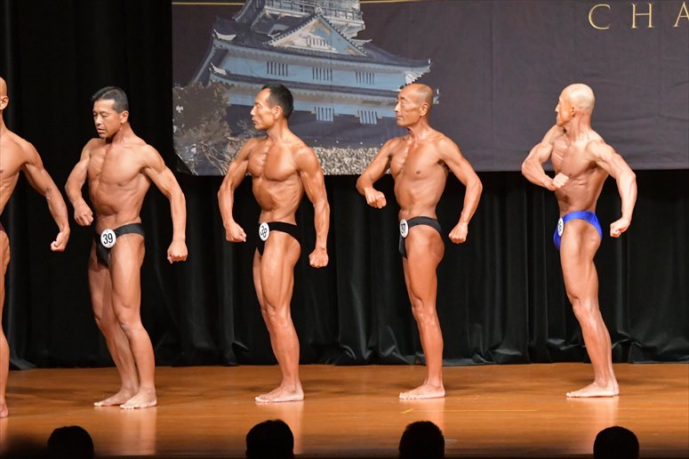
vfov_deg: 5.7
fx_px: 4591
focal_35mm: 240
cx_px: 344
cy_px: 230
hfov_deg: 8.6
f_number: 5.6
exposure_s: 1/400
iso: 10000
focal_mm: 160
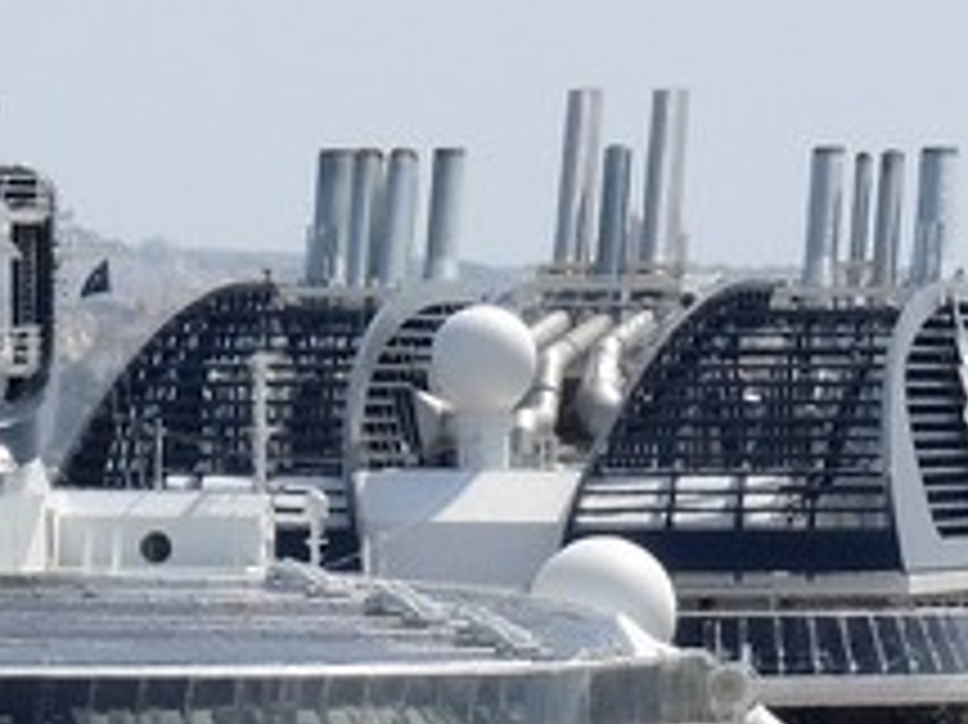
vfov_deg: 2.3
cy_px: 1529
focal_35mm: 643
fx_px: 17971
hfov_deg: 3.1
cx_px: 495
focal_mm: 28.4
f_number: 7.1
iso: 400
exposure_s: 1/1250
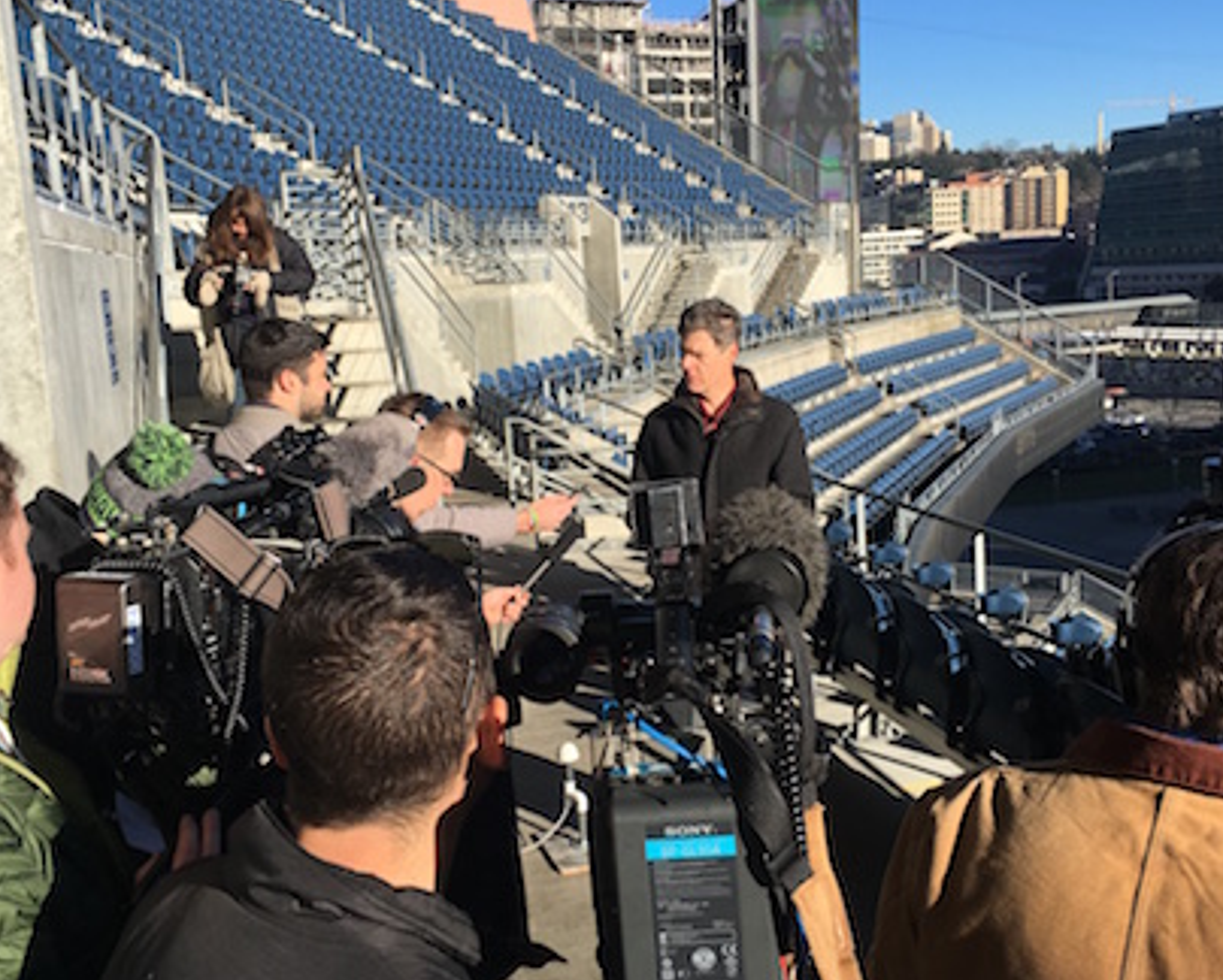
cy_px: 452
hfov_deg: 51.5
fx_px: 1268
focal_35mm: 35
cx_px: 602
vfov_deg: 42.3
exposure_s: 1/1326
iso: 25
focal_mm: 4.15
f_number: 2.2
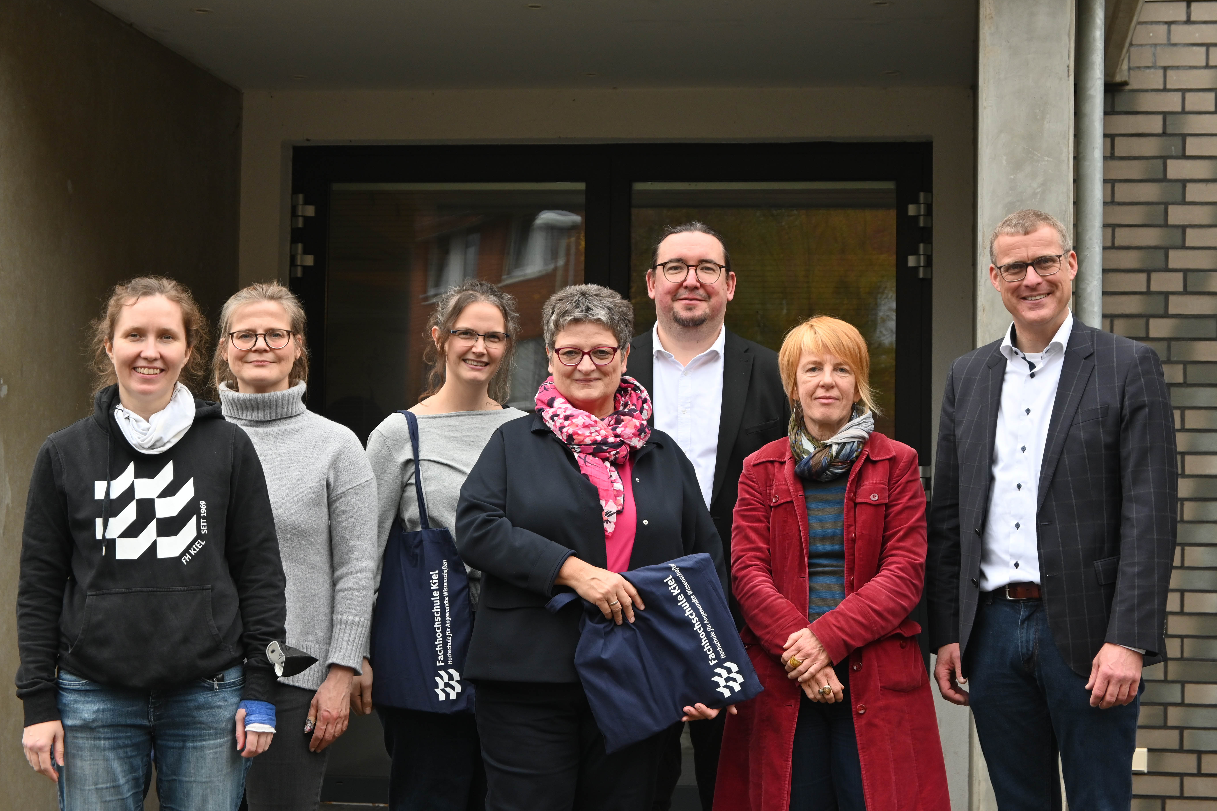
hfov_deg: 26.7
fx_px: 2569
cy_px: 410
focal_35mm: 76
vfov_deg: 17.9
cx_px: 614
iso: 320
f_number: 6.3
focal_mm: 50
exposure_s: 1/125
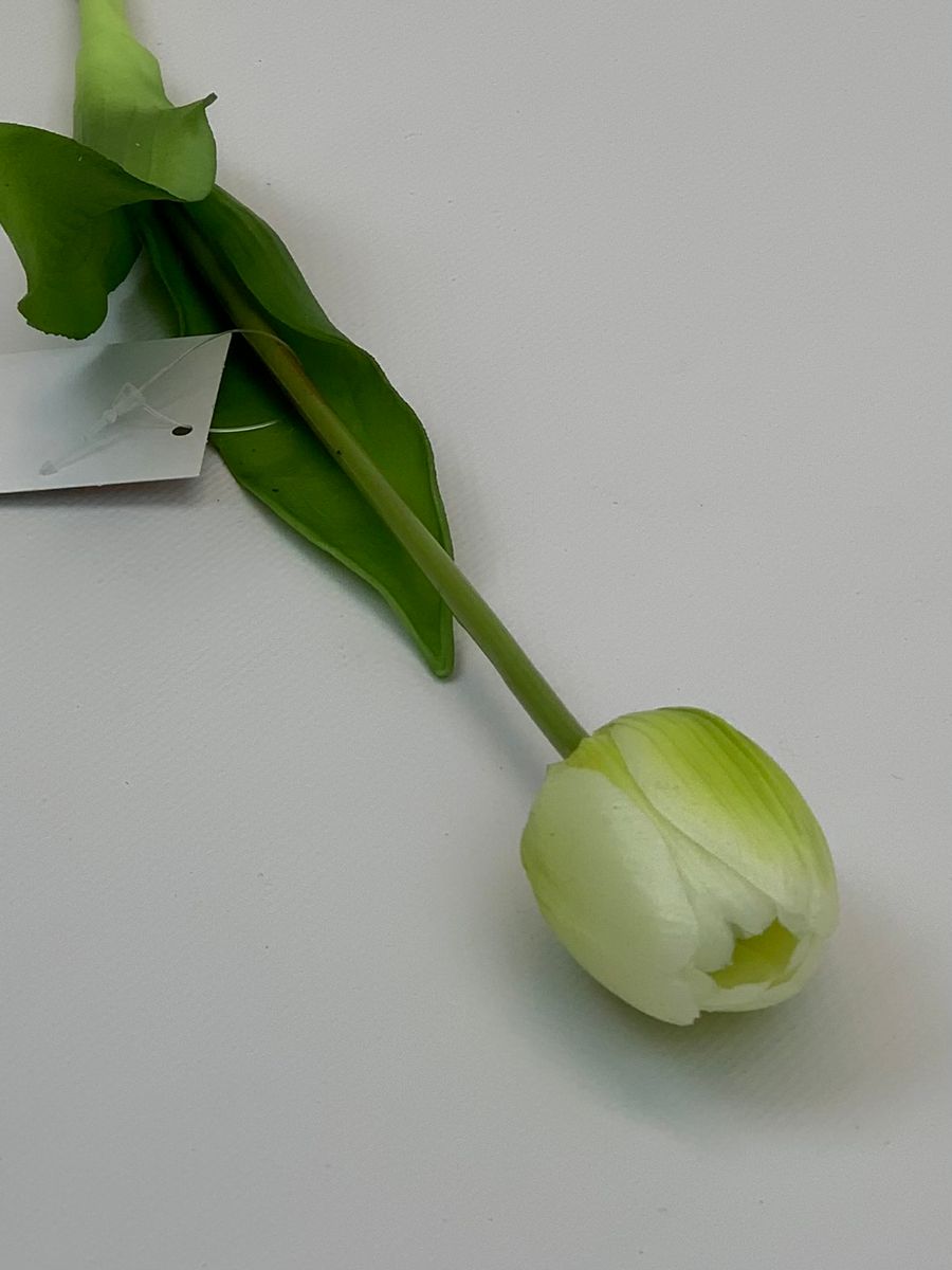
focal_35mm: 52
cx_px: 476
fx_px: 1907
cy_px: 635
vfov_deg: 36.8
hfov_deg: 28.0
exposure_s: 1/122
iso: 16
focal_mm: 6
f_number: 2.4
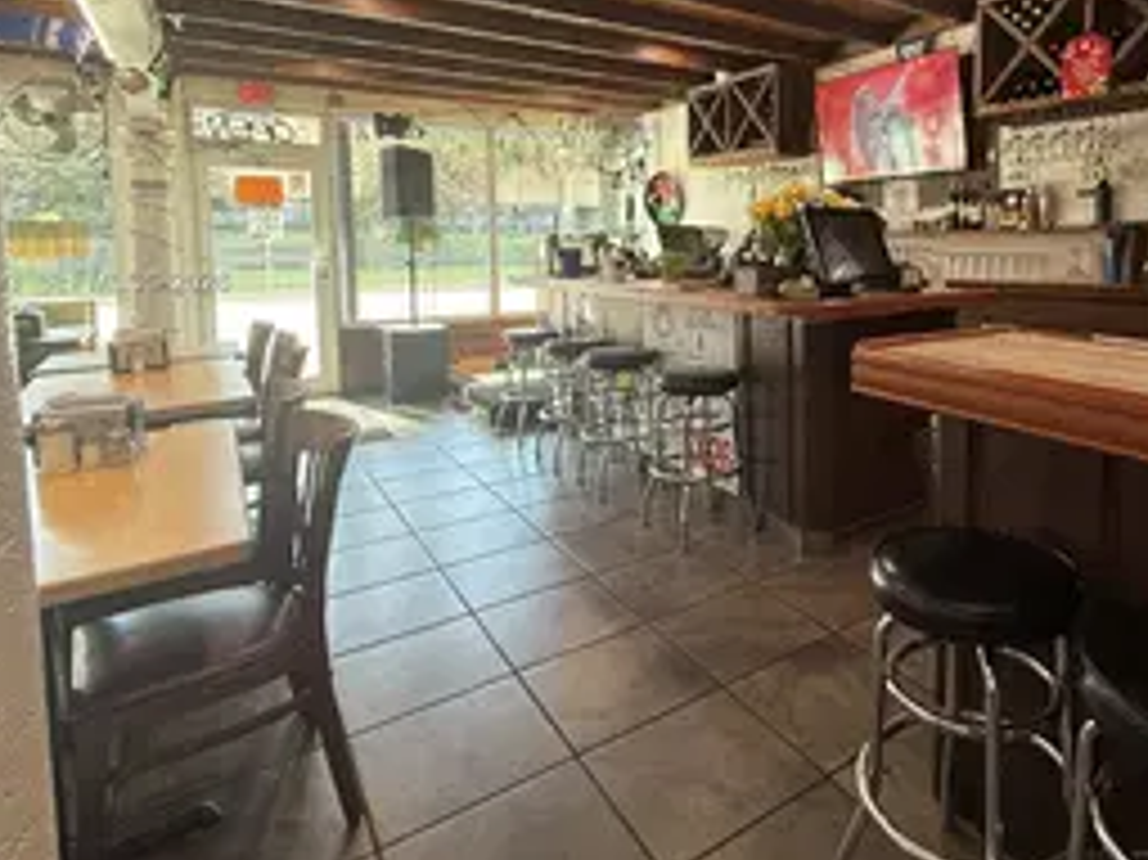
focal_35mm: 22
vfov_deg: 59.6
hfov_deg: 73.7
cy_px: 284
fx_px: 729
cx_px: 779
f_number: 2.2
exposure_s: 1/120
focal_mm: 2.22
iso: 200
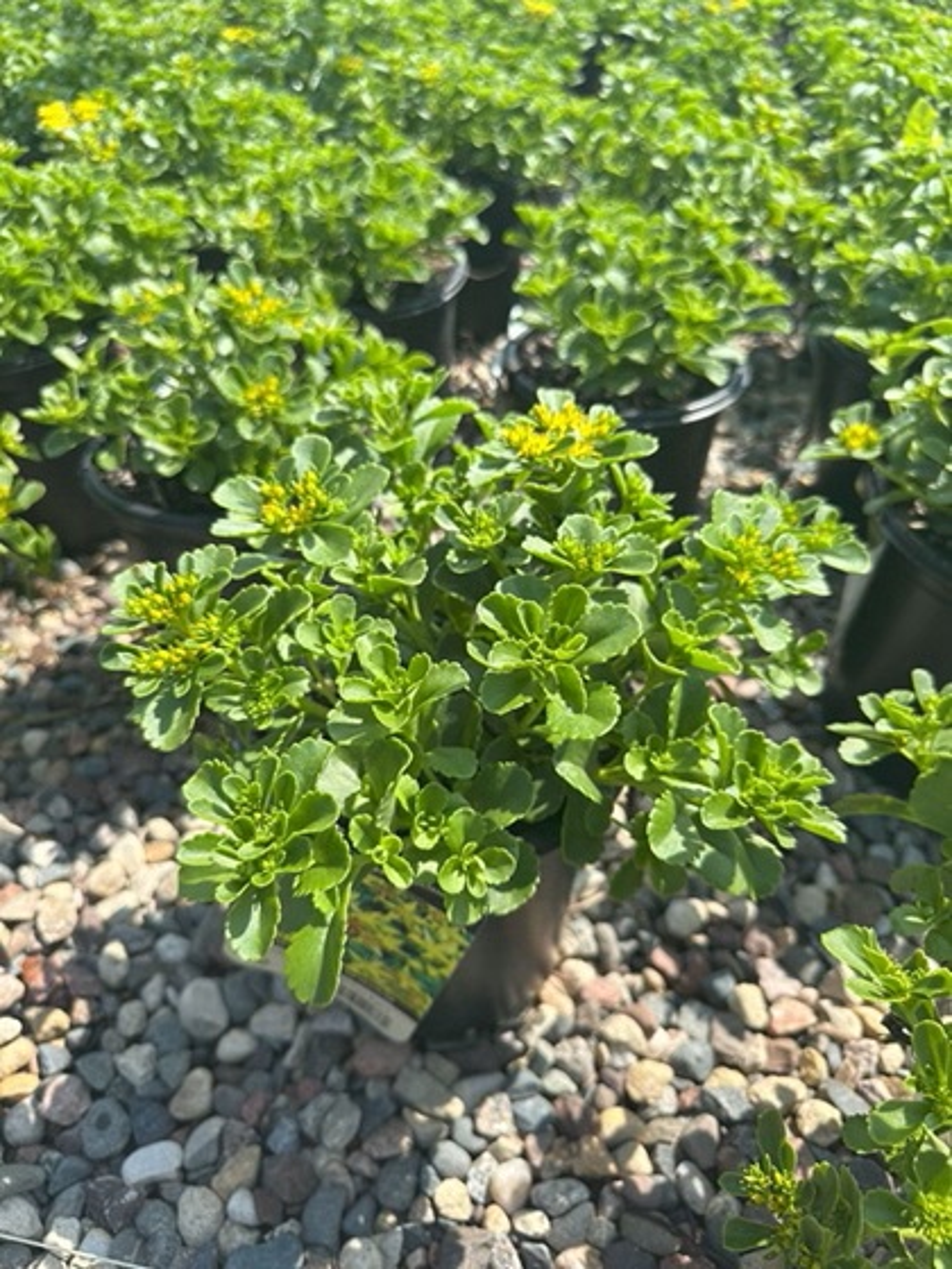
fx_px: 880
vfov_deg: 71.6
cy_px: 634
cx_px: 476
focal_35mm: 24
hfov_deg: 56.8
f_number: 1.78
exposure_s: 1/2028
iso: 80
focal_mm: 6.86
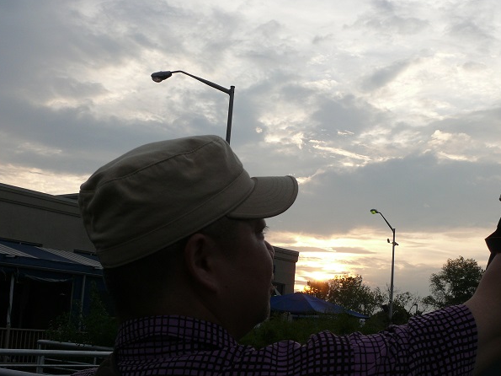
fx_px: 695
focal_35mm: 48
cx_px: 331
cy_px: 250
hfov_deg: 39.2
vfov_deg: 30.0
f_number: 5
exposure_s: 1/250
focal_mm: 7.4
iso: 100
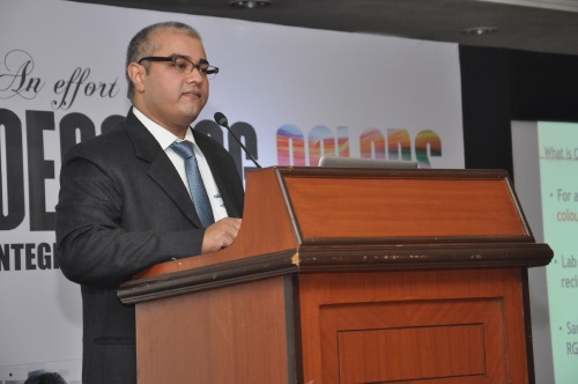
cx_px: 289
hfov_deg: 19.5
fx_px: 1684
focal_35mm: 105
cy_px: 192
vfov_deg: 13.0
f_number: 7.1
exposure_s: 1/125
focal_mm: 70
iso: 1250
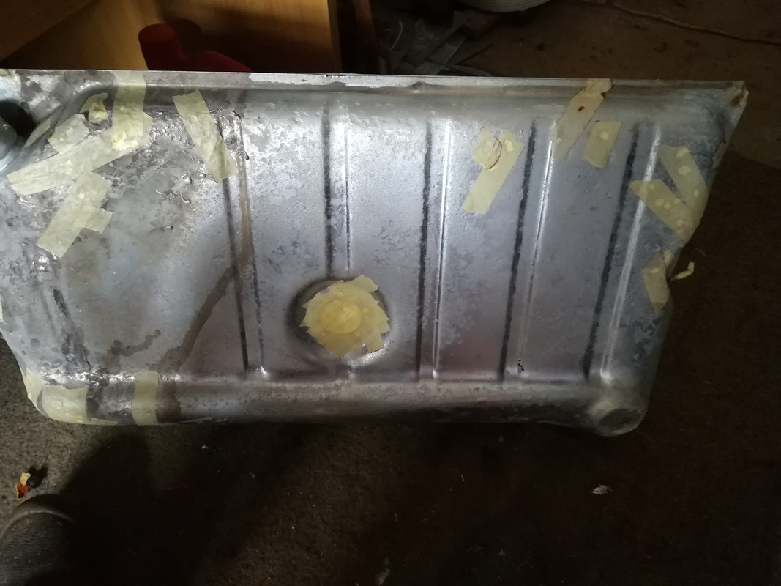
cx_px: 390
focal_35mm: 26
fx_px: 587
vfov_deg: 53.1
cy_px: 293
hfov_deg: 67.3
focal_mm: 3.83
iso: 500
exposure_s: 1/25
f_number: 2.2
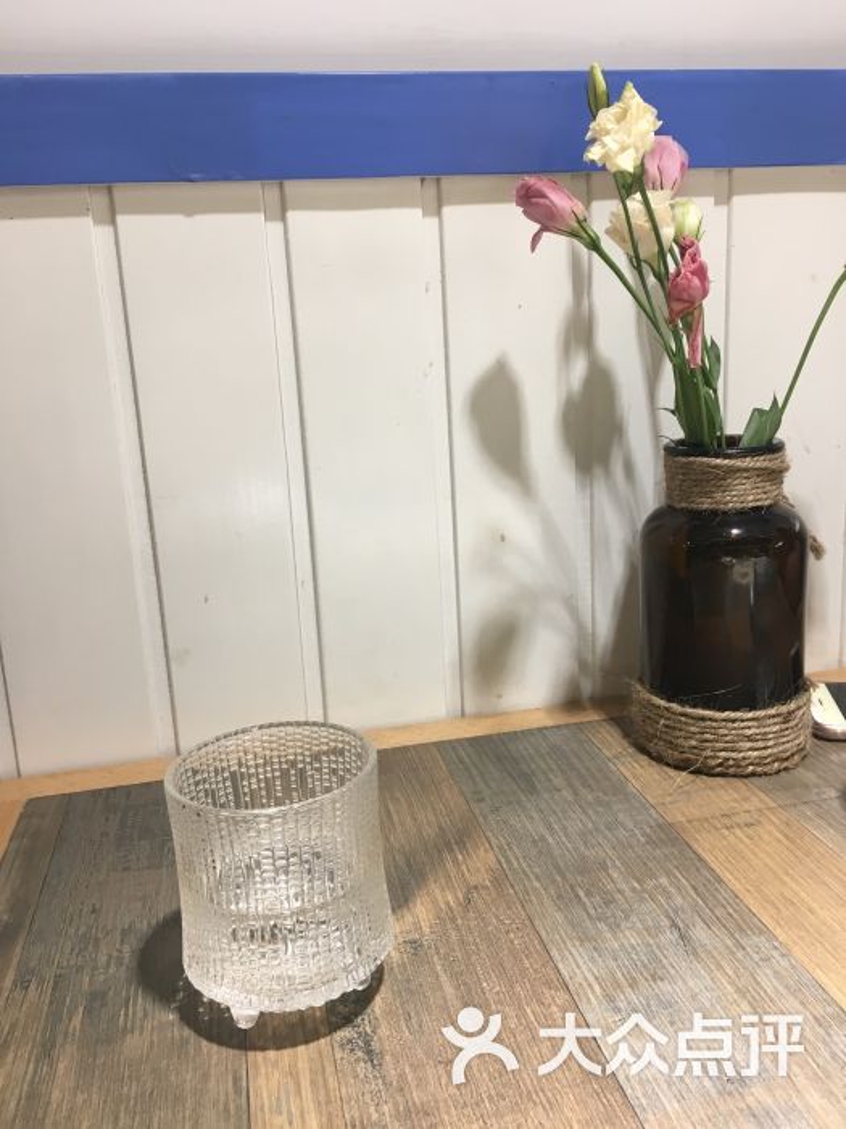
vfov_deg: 61.7
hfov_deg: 48.2
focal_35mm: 29
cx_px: 423
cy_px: 564
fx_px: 945
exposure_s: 1/33
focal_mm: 4.15
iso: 64
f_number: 2.2
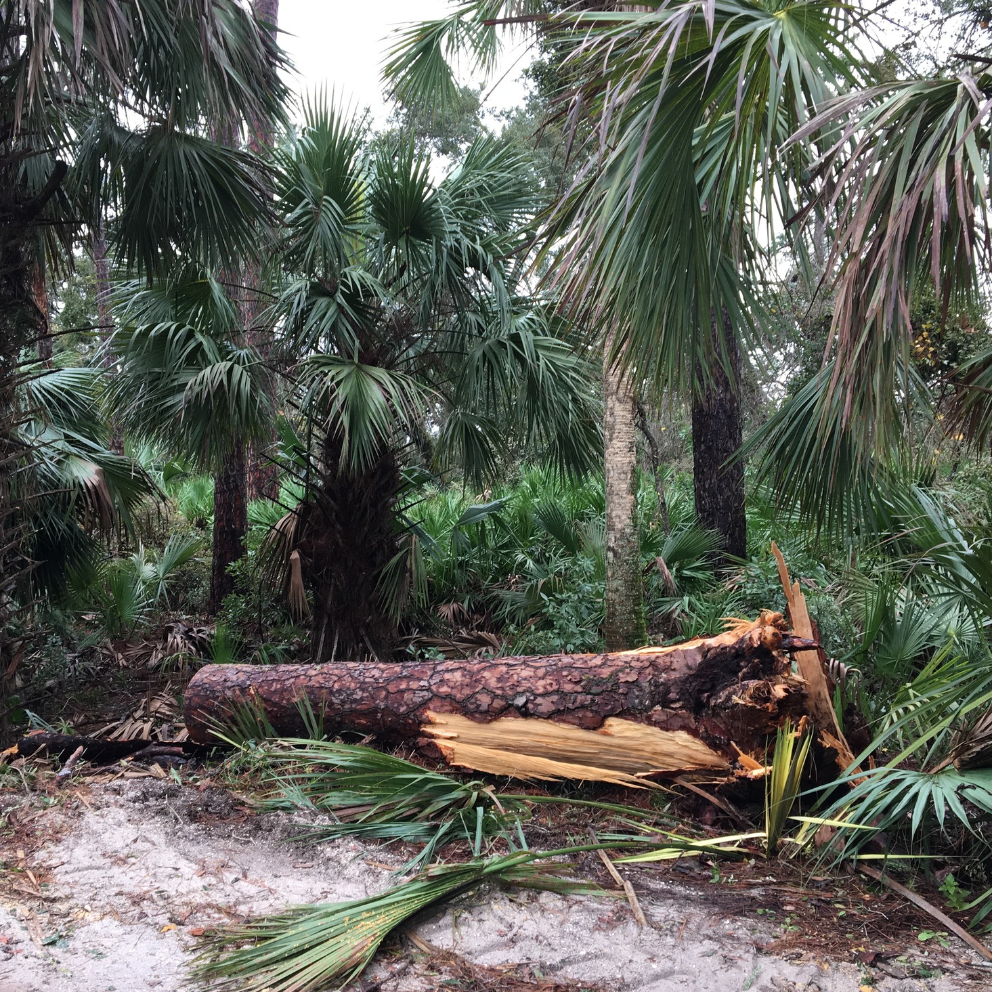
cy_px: 498
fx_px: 1135
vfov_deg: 47.2
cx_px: 470
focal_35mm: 35
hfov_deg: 47.2
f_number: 2.2
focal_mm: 4.15
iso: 32
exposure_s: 1/120
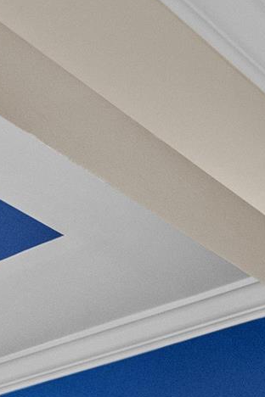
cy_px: 807
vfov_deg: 15.4
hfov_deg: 12.7
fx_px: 1159
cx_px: -66
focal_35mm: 105
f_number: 8
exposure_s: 1/15
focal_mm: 16
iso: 1600
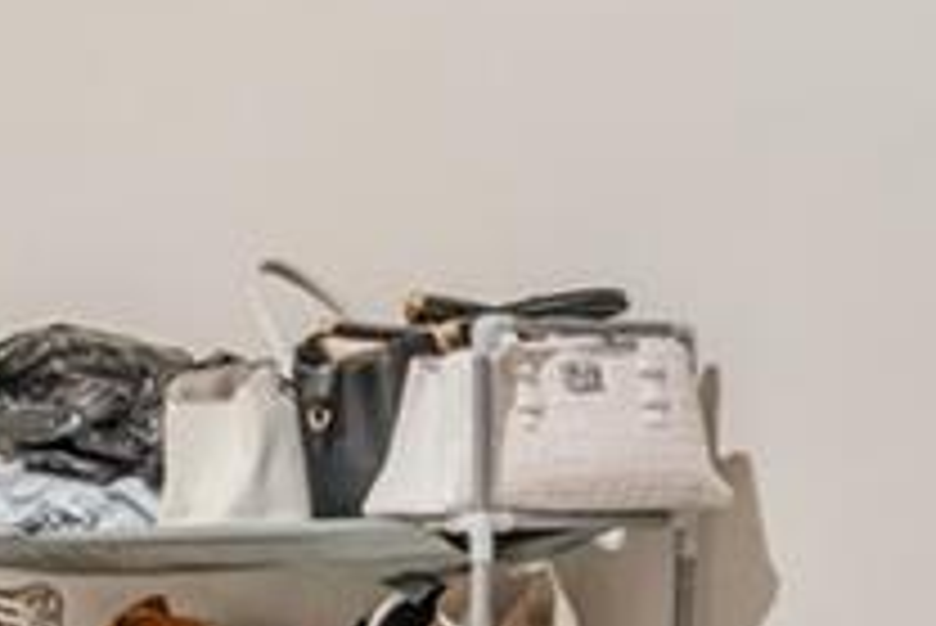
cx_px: -1066
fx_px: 3200
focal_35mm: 123
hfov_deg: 13.6
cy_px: 685
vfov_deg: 11.0
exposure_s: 1.6
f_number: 8
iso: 400
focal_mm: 16
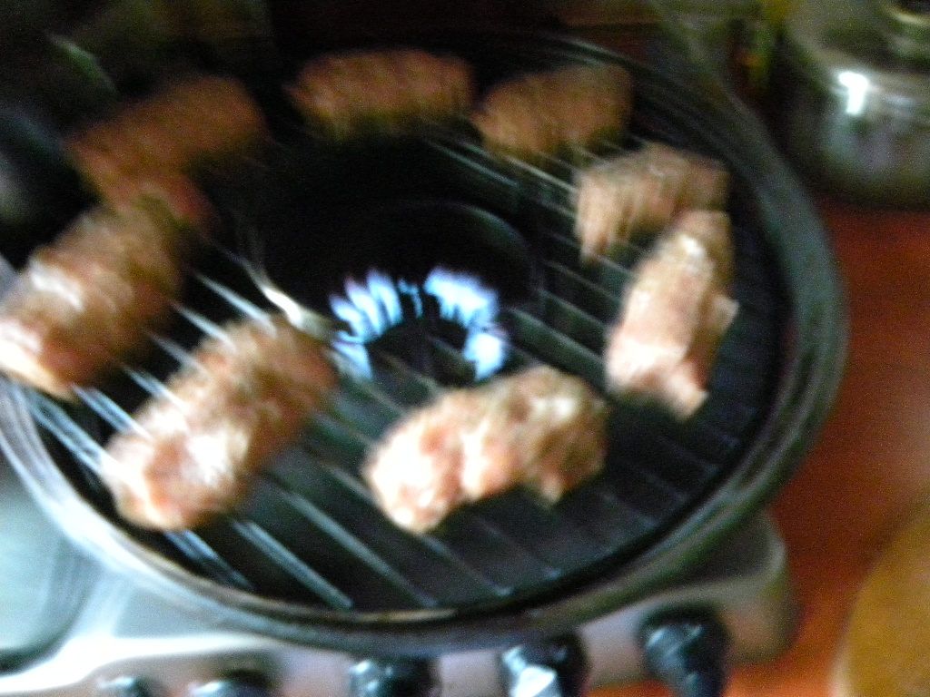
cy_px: 348
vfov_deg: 53.1
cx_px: 465
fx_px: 699
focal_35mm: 26
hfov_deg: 67.3
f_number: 2.8
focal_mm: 4.6
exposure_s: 1/1.2
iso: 800
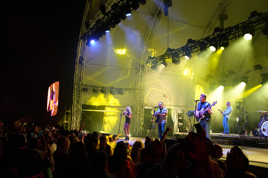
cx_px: 134
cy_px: 89
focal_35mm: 38
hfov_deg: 51.3
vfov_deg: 35.5
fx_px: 279
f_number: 4
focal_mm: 25
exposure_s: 1/160
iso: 1600
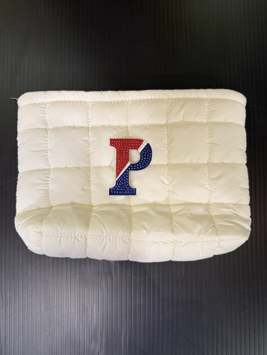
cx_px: 134
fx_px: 247
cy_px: 178
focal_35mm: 24
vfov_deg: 71.6
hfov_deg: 56.8
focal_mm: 6.76
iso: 250
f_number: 1.78
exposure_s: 1/60
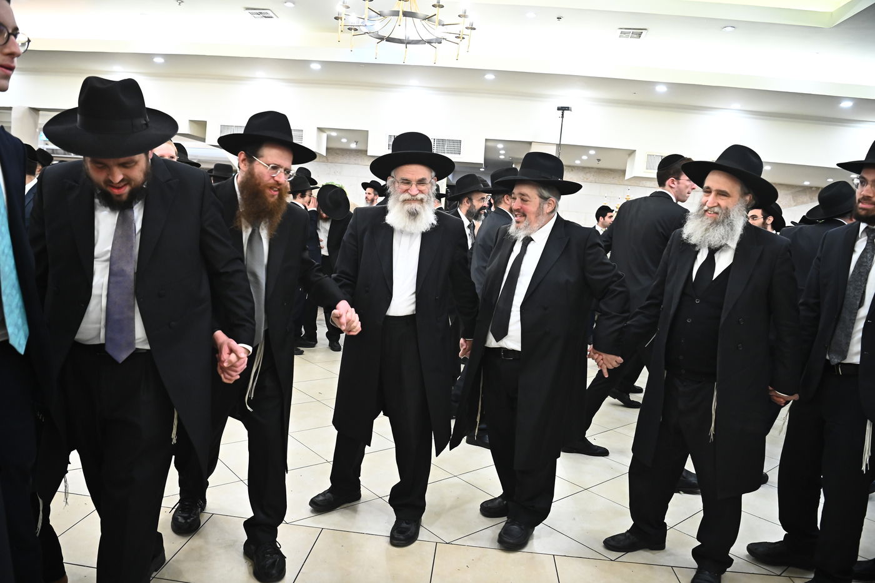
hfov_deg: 73.8
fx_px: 583
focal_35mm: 24
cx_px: 438
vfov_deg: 53.1
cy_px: 292
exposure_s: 1/200
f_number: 4
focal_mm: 24
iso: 3200
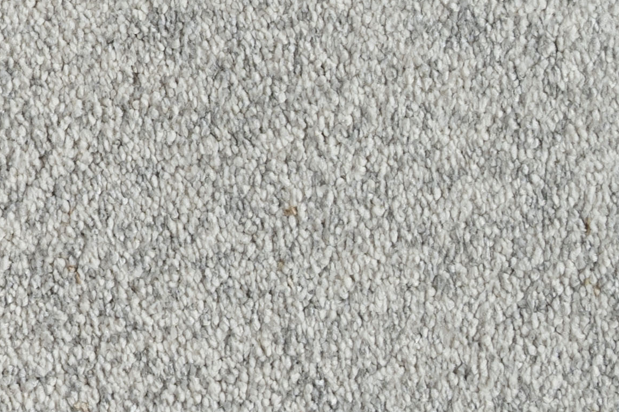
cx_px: -1178
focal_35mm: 265
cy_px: -280
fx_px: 4555
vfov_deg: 5.1
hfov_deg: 7.0
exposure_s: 1/125
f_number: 11
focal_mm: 37
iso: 100
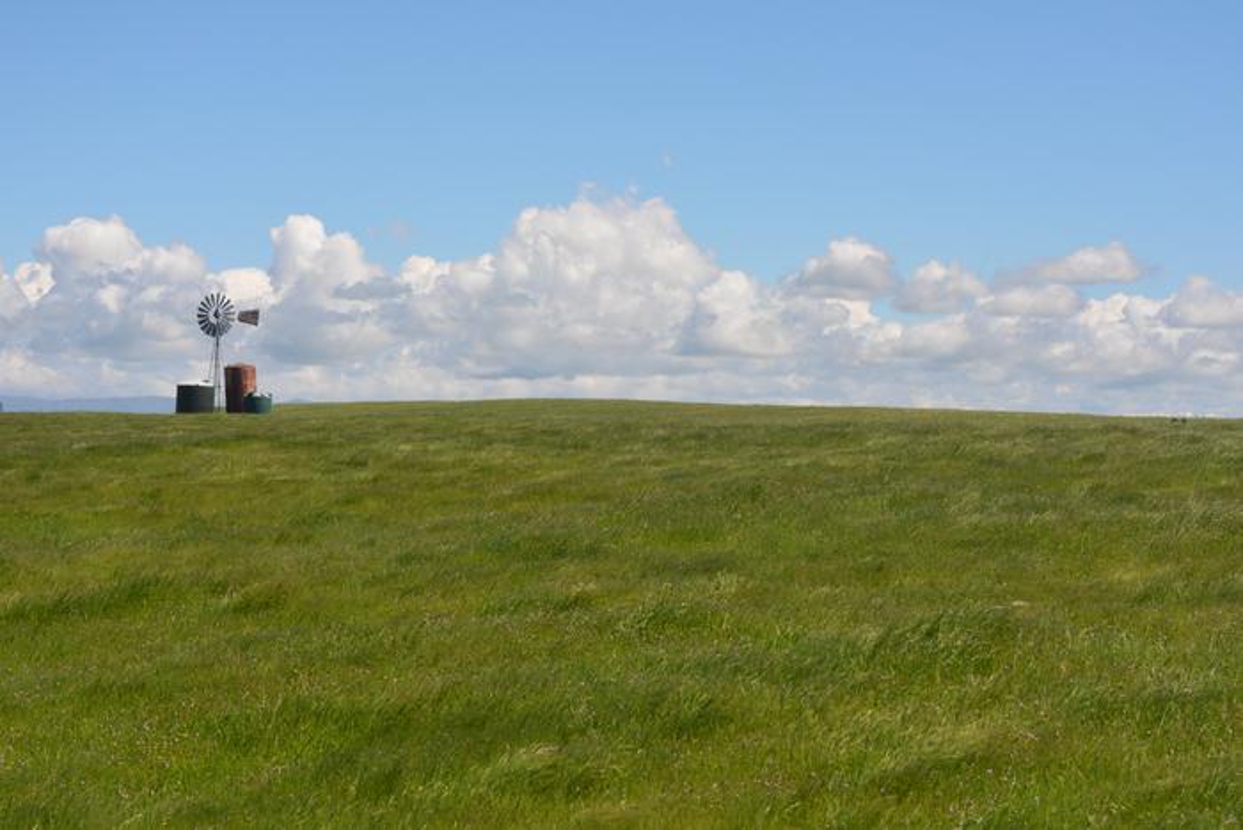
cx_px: 622
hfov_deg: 24.6
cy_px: 415
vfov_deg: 16.6
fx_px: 2849
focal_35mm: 82
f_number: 8
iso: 100
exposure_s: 1/250
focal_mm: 55
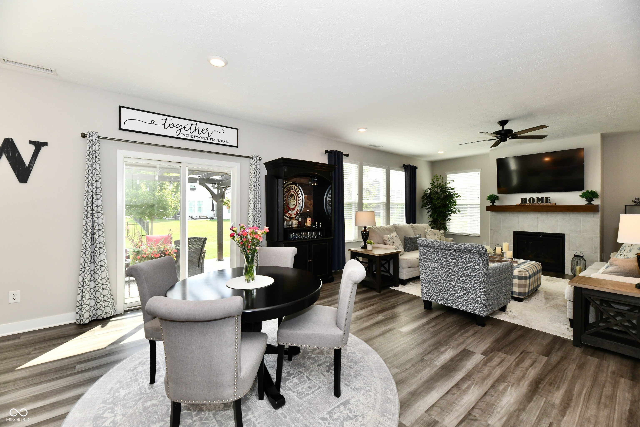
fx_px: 249
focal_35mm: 14
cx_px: 320
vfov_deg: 81.2
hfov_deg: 104.3
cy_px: 214
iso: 640
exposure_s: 1/250
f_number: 8
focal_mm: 14
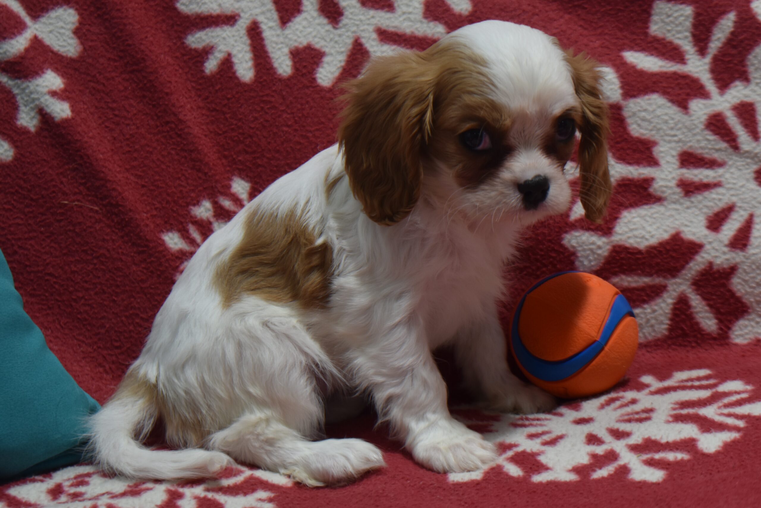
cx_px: 380
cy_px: 254
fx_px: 1744
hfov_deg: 24.6
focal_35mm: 82
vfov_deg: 16.6
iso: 400
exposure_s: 1/60
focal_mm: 55
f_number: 5.6
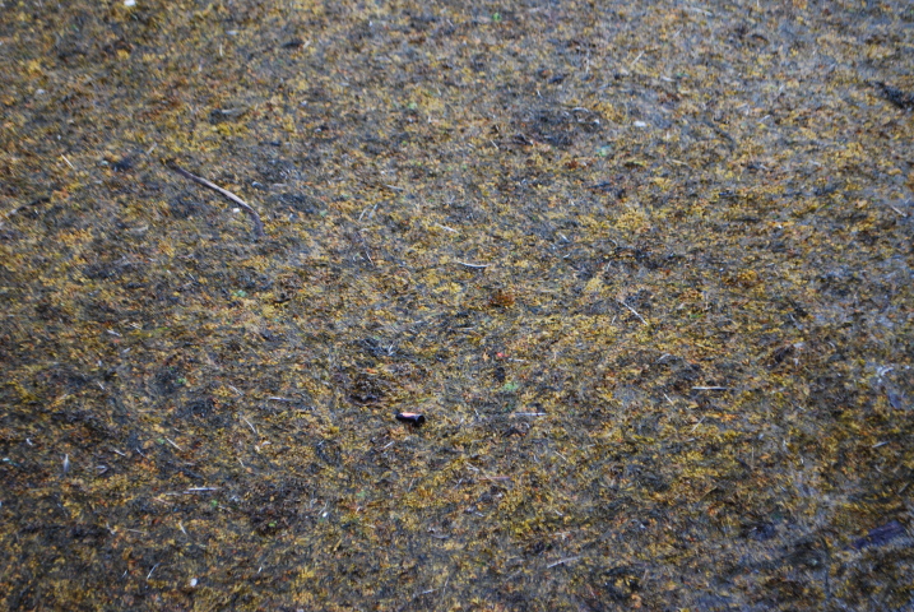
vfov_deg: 16.6
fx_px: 2097
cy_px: 306
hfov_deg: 24.6
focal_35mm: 82
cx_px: 457
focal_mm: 55
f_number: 5.6
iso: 200
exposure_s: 1/60
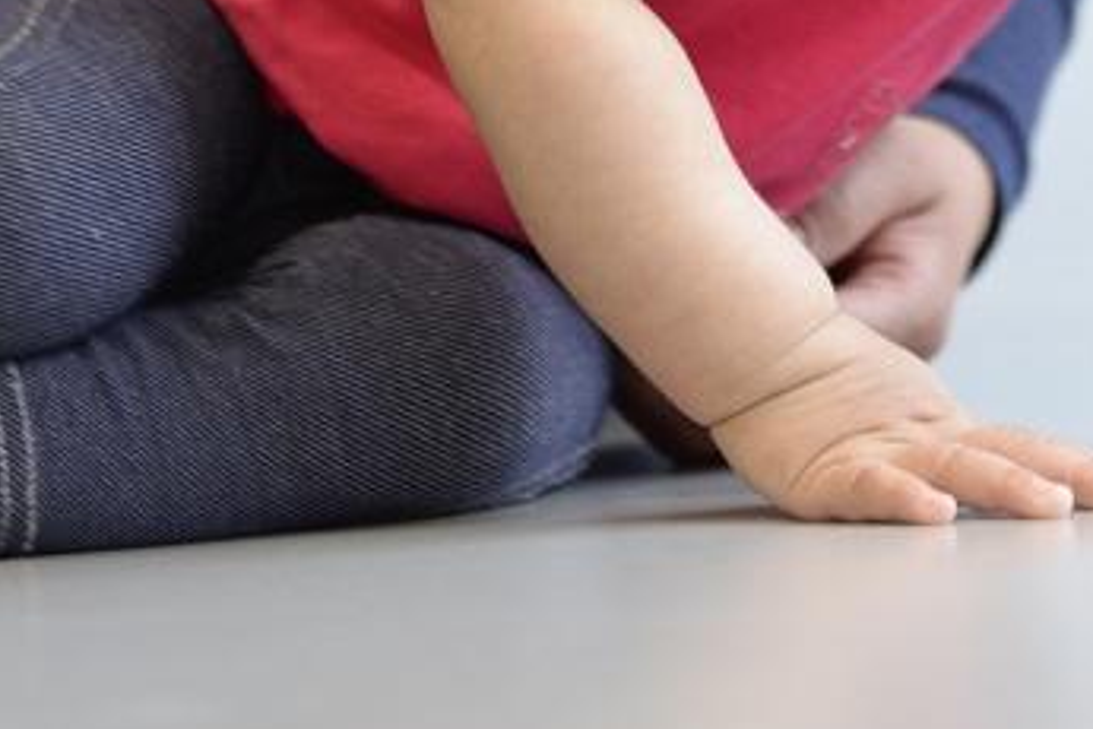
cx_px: 881
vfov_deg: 7.7
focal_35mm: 174
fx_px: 5282
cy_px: -493
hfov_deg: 11.8
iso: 560
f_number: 2.8
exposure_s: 1/125
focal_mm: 50
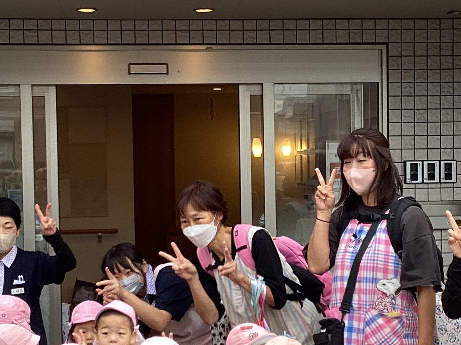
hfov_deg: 22.7
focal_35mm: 86
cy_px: 221
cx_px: 263
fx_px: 1145
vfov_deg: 17.1
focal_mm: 3.3
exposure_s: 1/159
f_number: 2.4
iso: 25
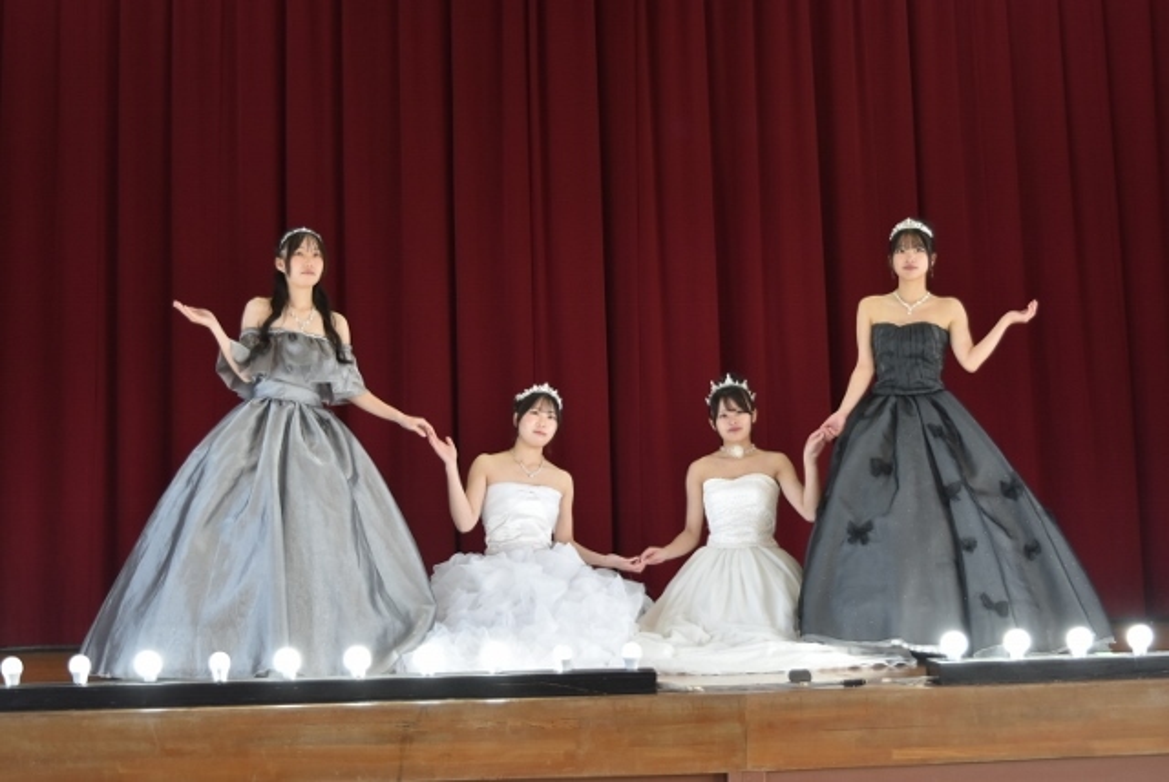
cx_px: 584
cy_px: 391
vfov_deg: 23.8
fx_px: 1853
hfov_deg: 35.0
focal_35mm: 57
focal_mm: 38
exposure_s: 1/60
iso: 640
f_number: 4.8
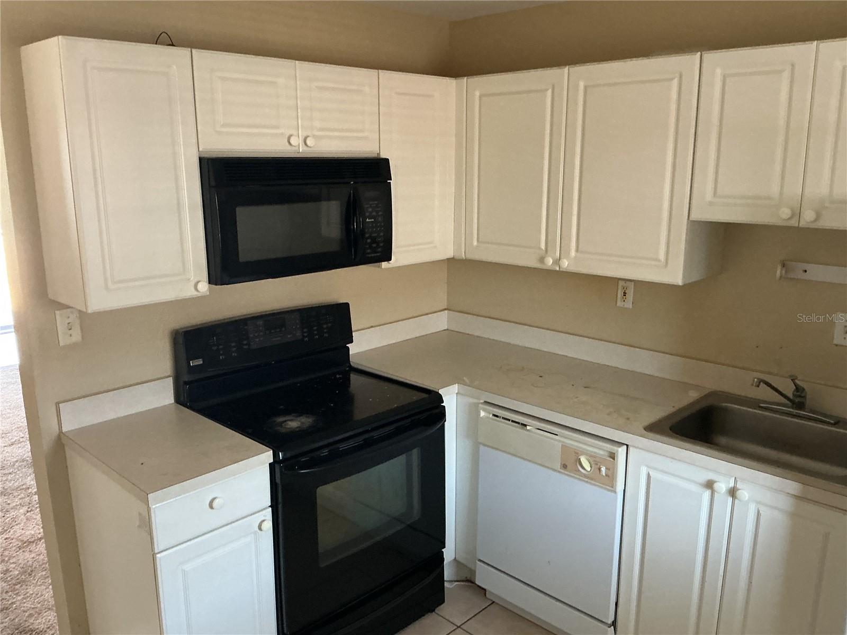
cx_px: 424
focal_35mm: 29
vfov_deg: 48.2
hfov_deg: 61.7
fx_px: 710
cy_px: 318
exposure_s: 1/60
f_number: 1.8
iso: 200
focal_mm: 3
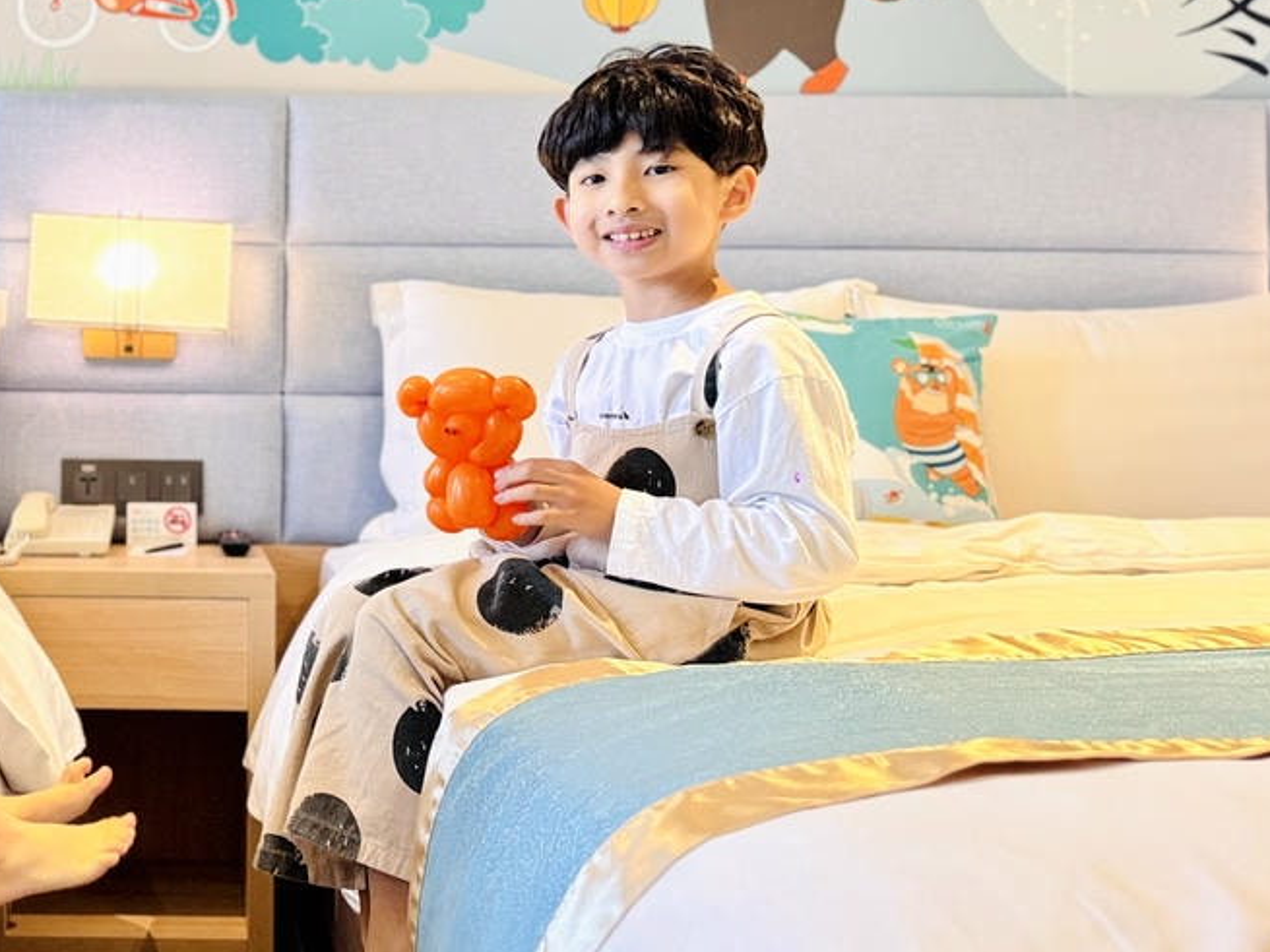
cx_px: 161
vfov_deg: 32.6
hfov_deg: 40.2
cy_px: 335
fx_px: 1614
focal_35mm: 44
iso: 500
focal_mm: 6.76
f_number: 1.78
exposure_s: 1/60
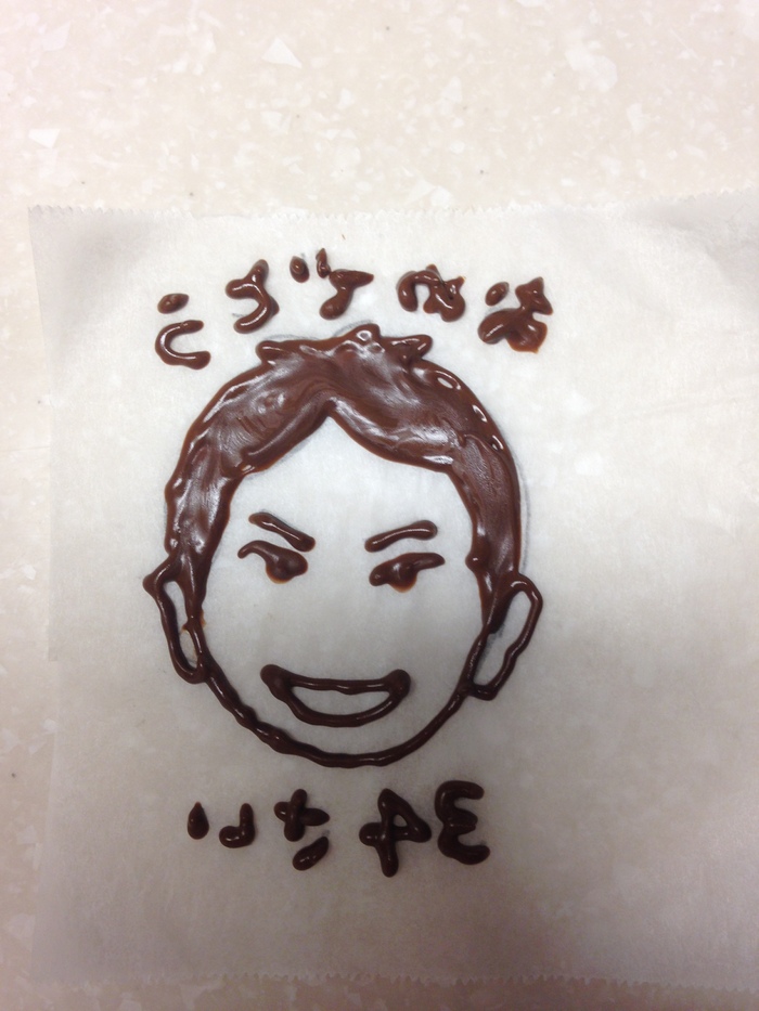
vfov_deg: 55.3
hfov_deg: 43.0
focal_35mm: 33
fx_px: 965
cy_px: 506
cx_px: 380
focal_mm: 4.12
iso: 50
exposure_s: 1/20
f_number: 2.4
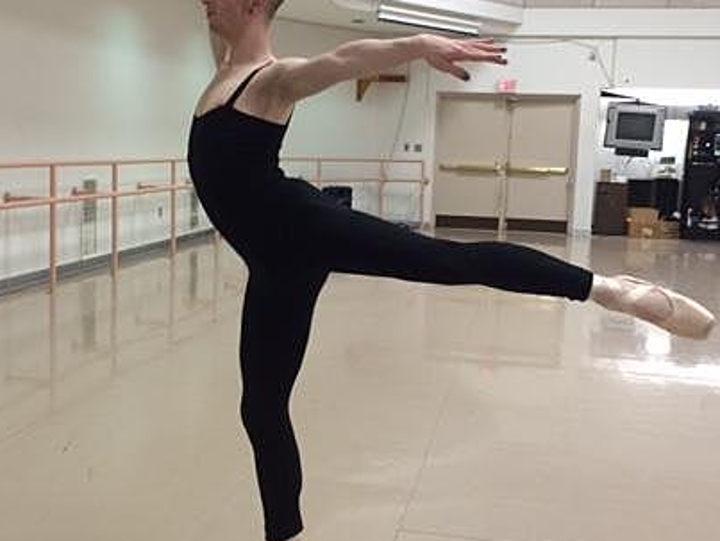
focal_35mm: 46
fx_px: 958
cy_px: 254
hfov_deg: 41.2
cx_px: 350
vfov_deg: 31.6
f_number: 2.2
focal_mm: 4.15
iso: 80
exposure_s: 1/30
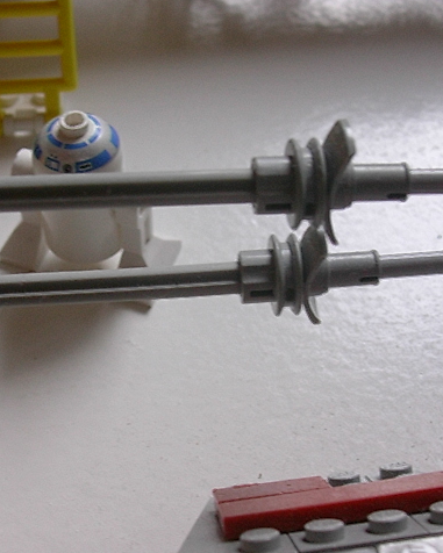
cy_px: 276
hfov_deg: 25.8
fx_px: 967
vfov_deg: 32.0
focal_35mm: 59
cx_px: 219
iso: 70
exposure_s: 1/31
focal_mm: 6.7
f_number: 2.9
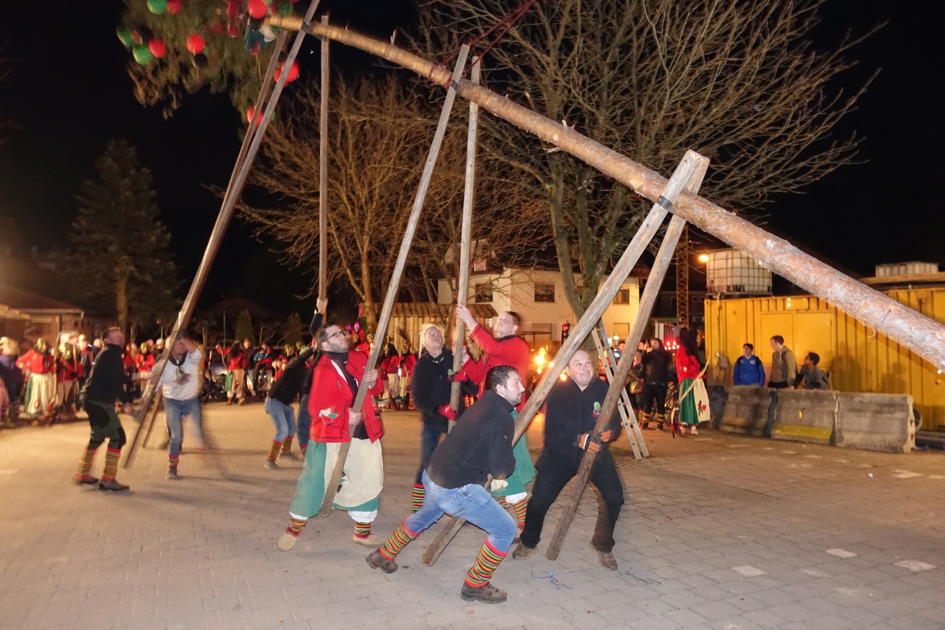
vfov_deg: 53.1
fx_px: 630
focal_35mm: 24
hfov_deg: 73.7
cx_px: 472
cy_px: 315
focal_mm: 8.8
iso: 2000
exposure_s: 1/8
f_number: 1.8
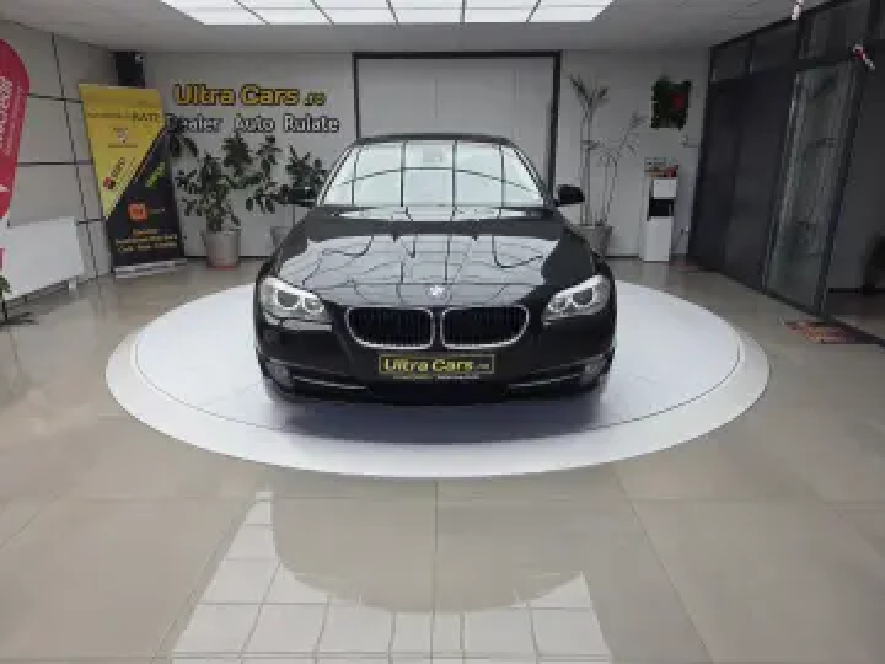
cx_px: 442
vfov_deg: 58.9
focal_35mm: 23
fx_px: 588
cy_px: 332
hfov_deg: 73.9
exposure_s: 1/94.6
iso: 16
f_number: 1.7
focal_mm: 6.25
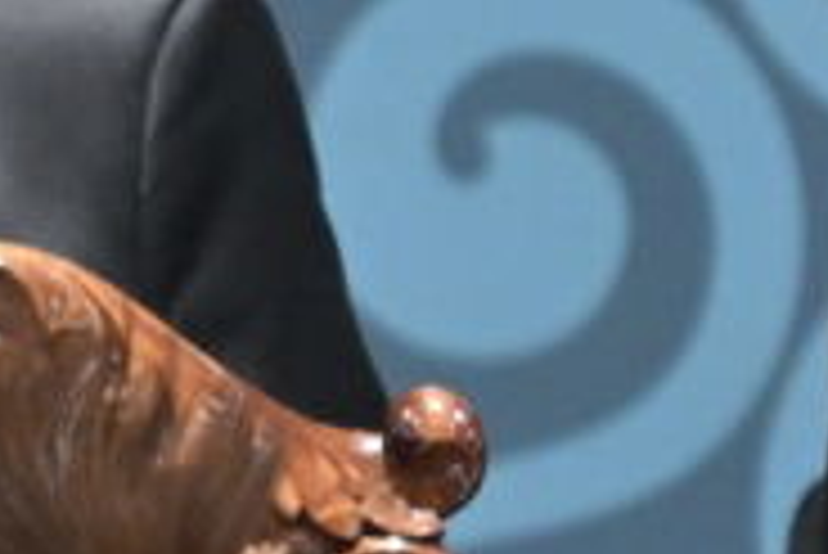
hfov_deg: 1.2
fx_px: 38439
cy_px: 595
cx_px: -598
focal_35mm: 1670
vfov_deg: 0.8
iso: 500
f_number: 2.8
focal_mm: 200
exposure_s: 1/200
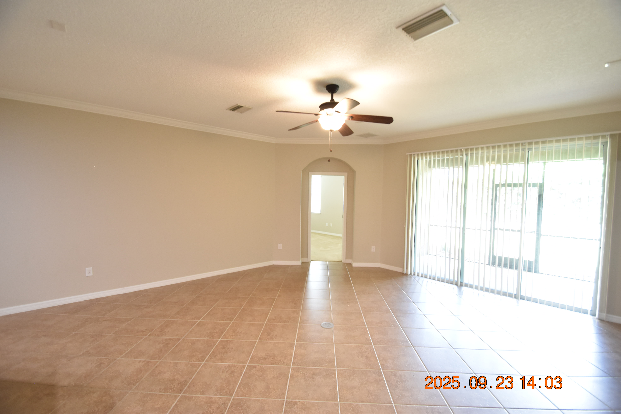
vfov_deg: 77.3
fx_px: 259
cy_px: 207
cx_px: 310
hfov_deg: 100.4
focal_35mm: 15
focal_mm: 10
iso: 800
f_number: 3.5
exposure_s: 1/20
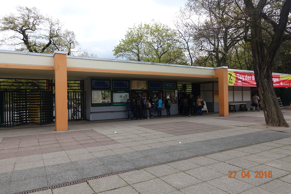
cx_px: 146
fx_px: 194
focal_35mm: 24
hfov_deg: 73.7
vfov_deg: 53.1
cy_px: 97
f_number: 5.6
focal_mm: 8.8
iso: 125
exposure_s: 1/200
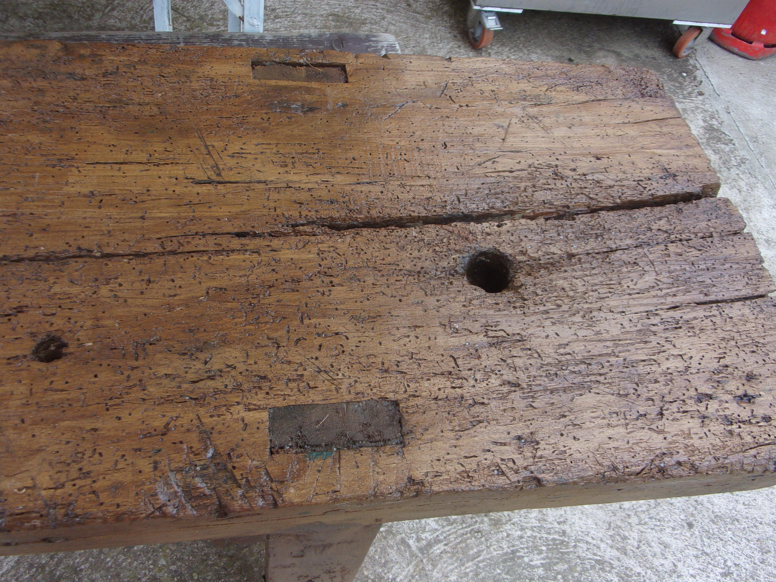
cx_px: 398
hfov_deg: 61.6
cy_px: 290
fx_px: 650
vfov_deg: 48.2
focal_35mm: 29
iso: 80
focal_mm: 5.1
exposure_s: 1/110
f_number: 3.9
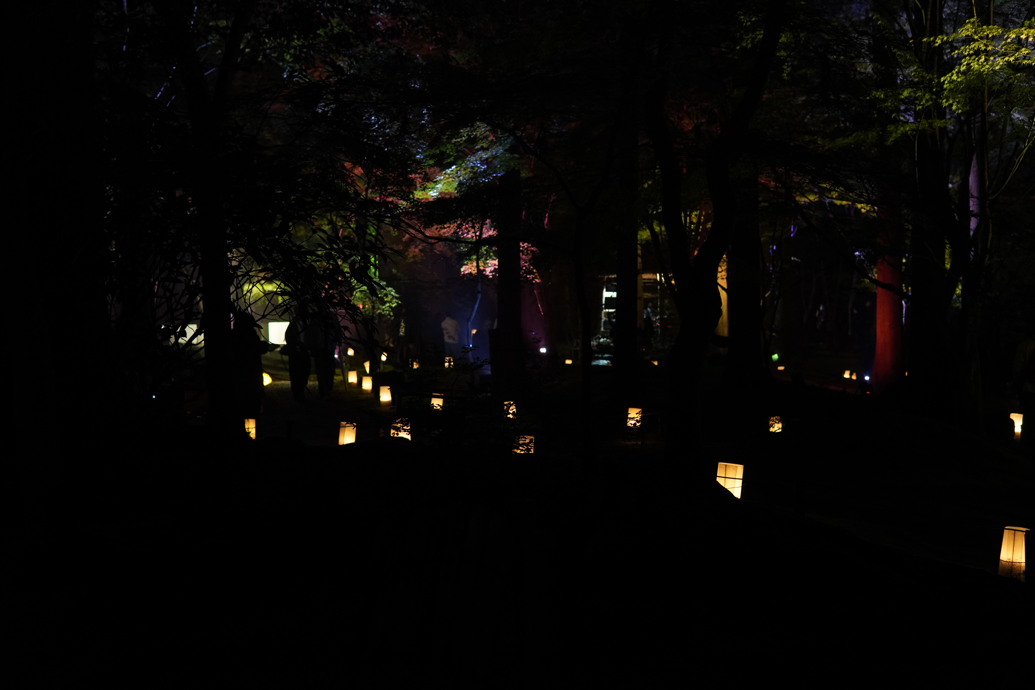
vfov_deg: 29.9
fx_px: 1294
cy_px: 345
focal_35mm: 45
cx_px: 518
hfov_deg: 43.6
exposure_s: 1/20
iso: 1000
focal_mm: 30
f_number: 2.5
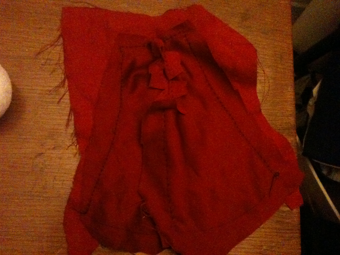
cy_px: 128
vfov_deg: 40.7
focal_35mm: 35
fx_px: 344
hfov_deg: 52.6
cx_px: 170
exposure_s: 1/10
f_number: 2.8
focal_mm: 3.85
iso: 1000
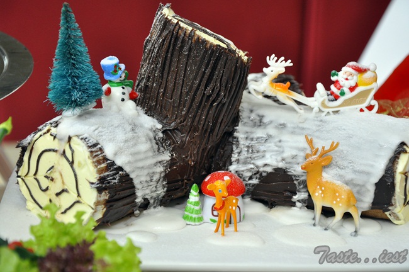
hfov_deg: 20.6
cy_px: 136
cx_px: 204
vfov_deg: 13.8
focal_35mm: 99
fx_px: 1124
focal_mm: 66
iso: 640
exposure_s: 1/125
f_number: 5.3
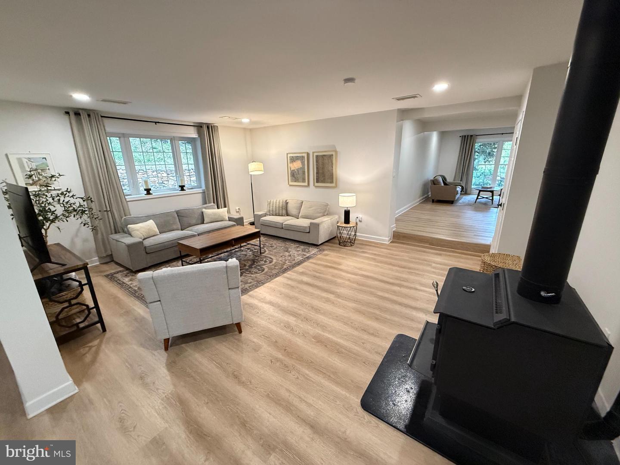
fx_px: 251
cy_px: 232
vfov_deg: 85.7
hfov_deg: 102.1
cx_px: 310
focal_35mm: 14
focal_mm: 2.22
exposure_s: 1/120
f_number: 2.2
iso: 640
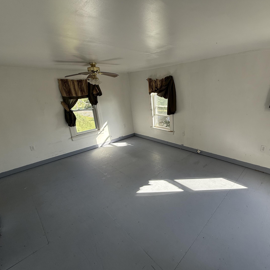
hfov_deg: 82.9
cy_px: 137
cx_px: 162
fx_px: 150
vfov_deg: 84.0
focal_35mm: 17
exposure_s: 1/143
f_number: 2.2
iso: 64
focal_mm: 2.22
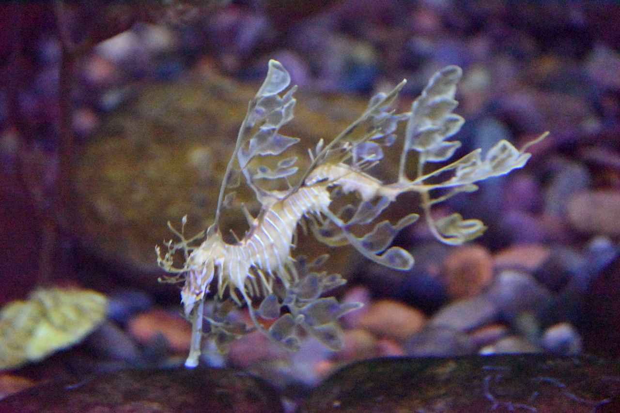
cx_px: 310
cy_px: 206
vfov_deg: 13.0
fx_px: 1809
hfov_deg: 19.5
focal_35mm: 105
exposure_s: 1/250
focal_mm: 105
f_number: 4
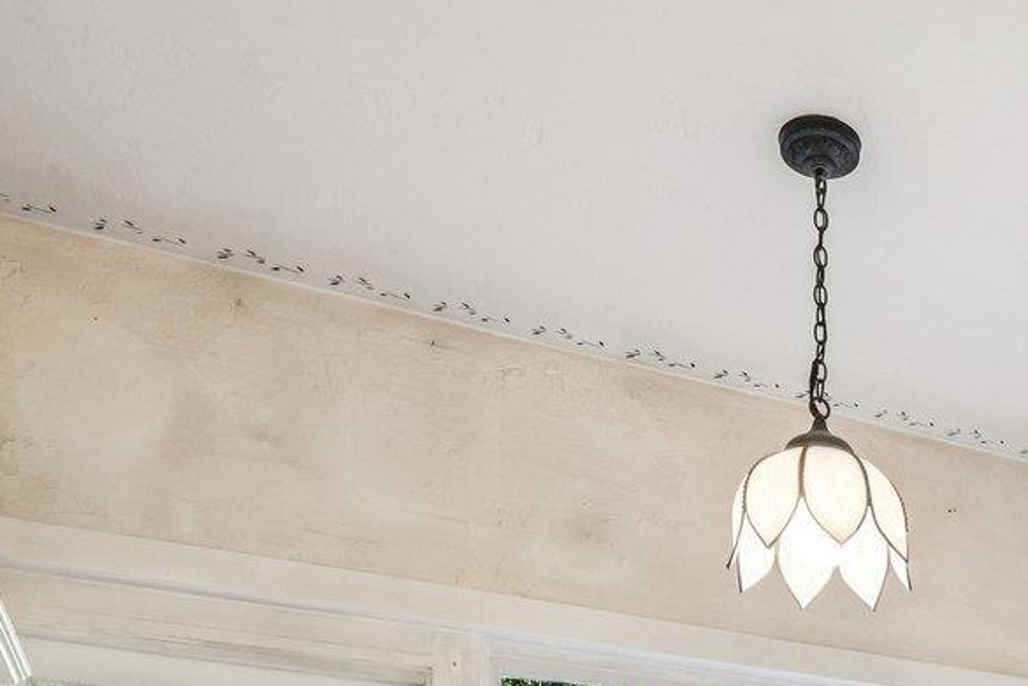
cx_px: 1100
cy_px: 1091
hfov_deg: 35.2
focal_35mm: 49
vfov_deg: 21.8
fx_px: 1399
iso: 640
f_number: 9
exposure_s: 1/15
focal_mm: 14
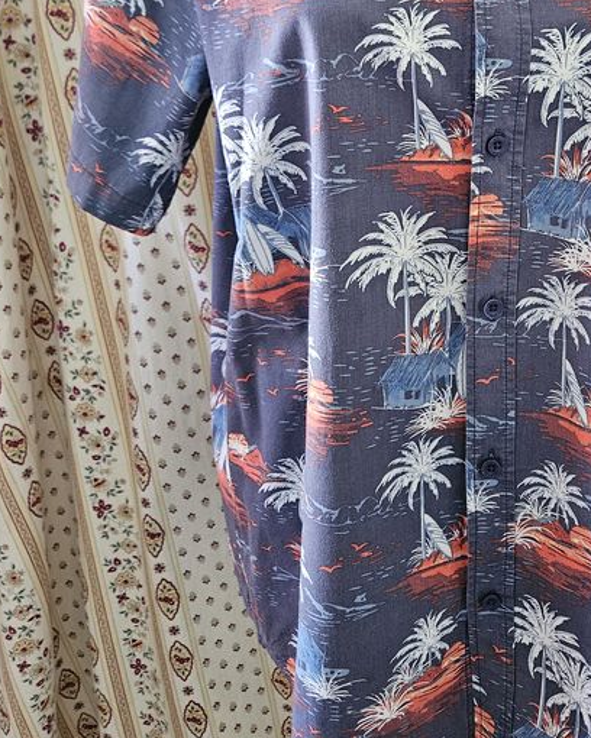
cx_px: 430
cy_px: 155
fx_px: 962
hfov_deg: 33.6
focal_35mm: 44
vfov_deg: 40.4
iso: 500
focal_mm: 5.4
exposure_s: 1/50
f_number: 1.8
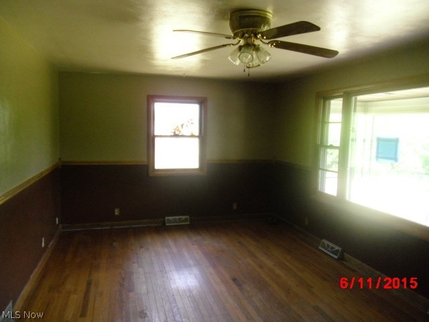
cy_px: 161
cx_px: 214
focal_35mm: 27
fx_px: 335
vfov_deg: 51.4
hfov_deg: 65.3
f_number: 3.2
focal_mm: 4.9
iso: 400
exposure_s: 1/60
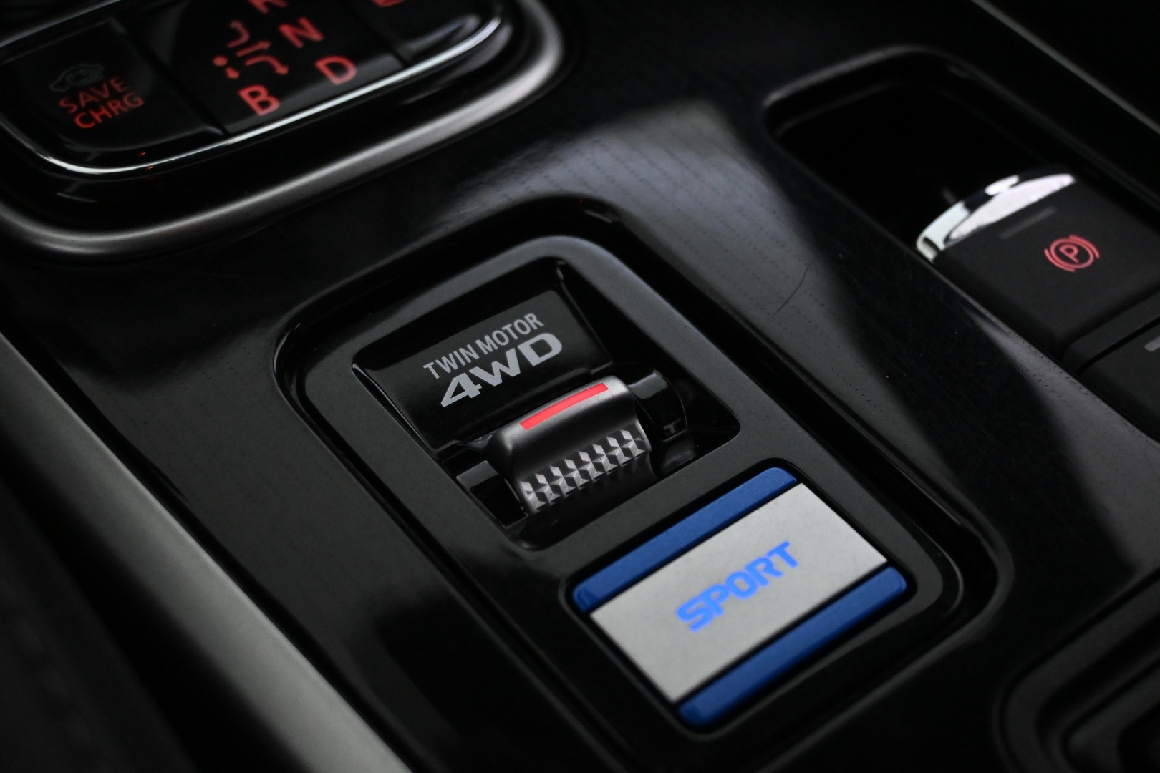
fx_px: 1740
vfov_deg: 25.1
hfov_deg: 36.9
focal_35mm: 54
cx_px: 580
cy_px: 386
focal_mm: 36
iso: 4500
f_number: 5.3
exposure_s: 1/60
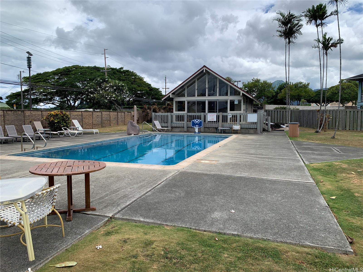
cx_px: 182
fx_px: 273
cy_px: 136
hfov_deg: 67.3
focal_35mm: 26
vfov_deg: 53.1
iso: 25
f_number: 1.8
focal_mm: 4.25
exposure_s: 1/2915
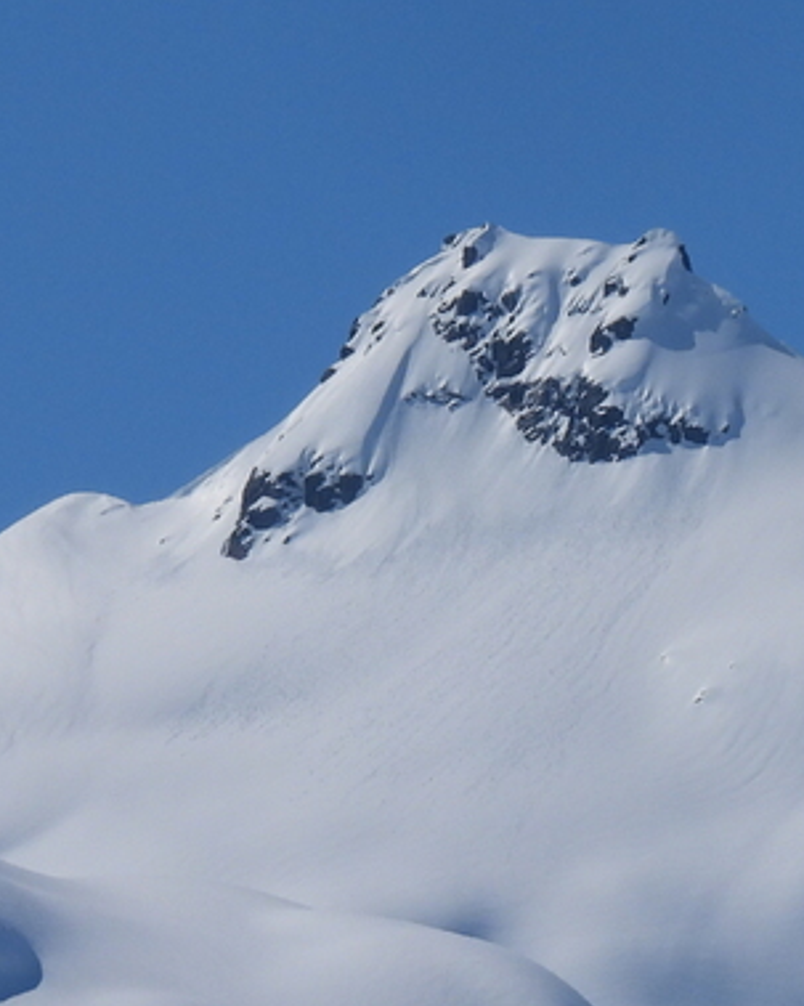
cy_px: 1125
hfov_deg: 1.6
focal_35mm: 989
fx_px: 29429
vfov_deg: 2.0
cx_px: 520
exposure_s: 1/1600
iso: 100
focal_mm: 53.5
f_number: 7.1
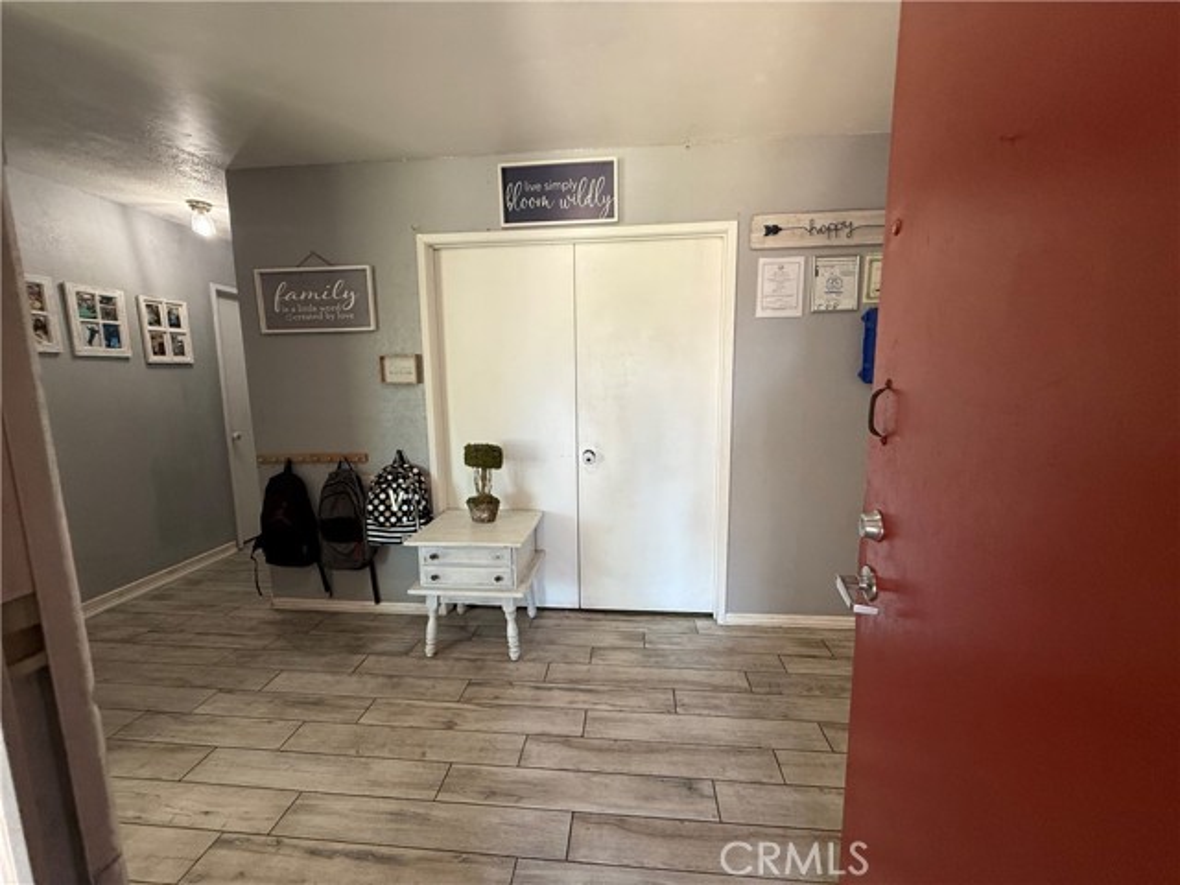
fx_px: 477
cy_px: 442
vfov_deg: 85.7
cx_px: 590
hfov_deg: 102.1
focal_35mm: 14
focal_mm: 2.22
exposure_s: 1/120
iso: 250
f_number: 2.2
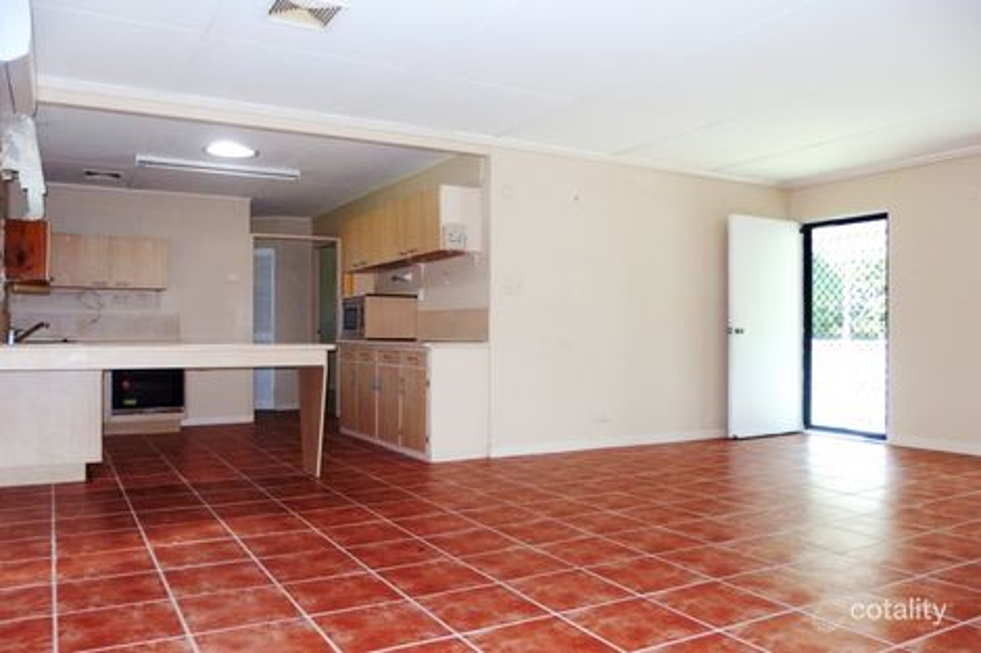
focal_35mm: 26
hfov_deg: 69.4
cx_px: 490
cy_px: 326
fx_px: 708
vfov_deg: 49.5
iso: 125
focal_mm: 4.7
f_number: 2.5
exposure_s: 1/80
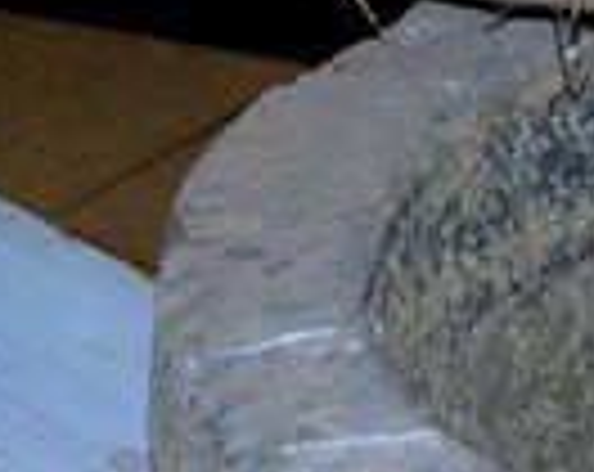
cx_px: 405
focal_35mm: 241
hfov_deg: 8.0
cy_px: 223
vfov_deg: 6.4
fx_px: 4227
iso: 200
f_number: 3.8
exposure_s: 1/60
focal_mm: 22
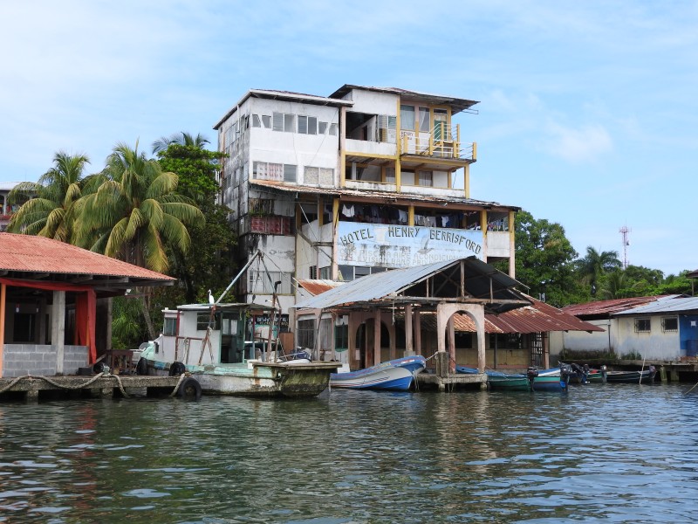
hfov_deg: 42.1
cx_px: 349
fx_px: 907
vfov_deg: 32.2
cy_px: 262
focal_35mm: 45
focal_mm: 8.1
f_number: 4
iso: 100
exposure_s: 1/800
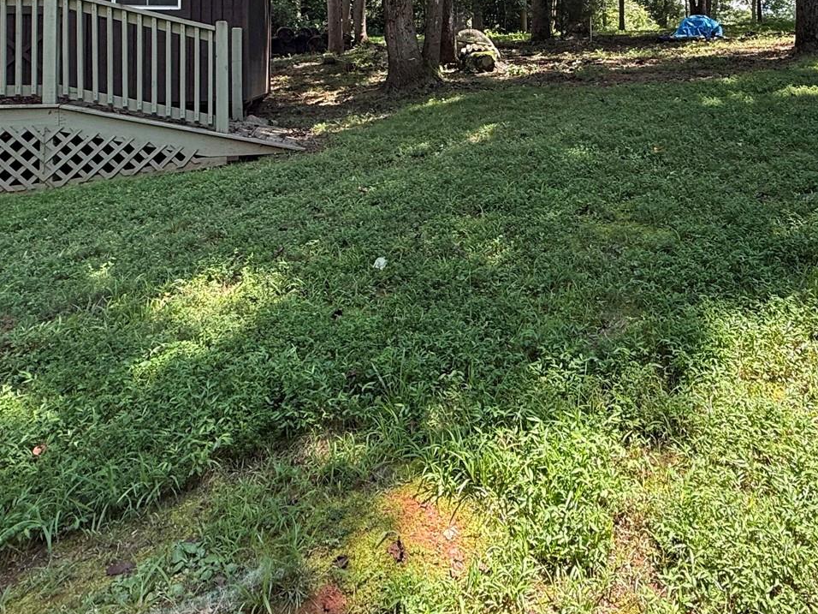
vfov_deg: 42.4
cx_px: 520
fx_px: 709
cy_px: 46
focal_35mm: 30
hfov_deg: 59.1
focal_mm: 2.22
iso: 64
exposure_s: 1/167
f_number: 2.2
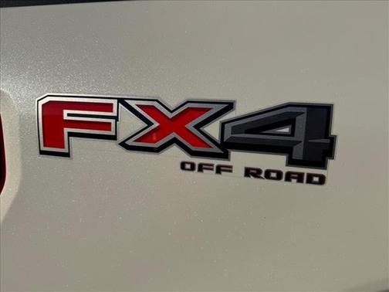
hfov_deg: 71.6
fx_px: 270
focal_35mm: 24
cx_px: 194
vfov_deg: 56.8
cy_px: 146
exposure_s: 1/12346
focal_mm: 6.76
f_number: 1.78
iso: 80
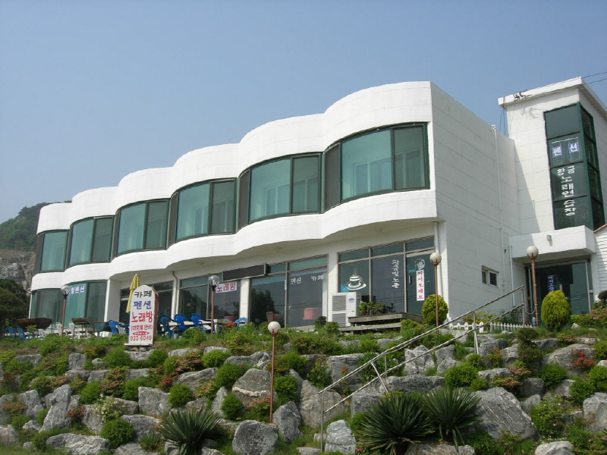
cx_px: 304
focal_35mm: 38
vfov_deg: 37.7
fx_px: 666
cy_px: 228
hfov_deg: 49.0
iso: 64
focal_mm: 7.8
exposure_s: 1/806
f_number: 4.8
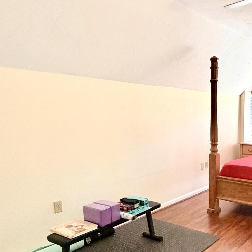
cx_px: 235
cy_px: 158
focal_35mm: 33
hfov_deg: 44.5
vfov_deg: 49.3
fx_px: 272
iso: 500
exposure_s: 1/60
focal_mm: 2.22
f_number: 2.2
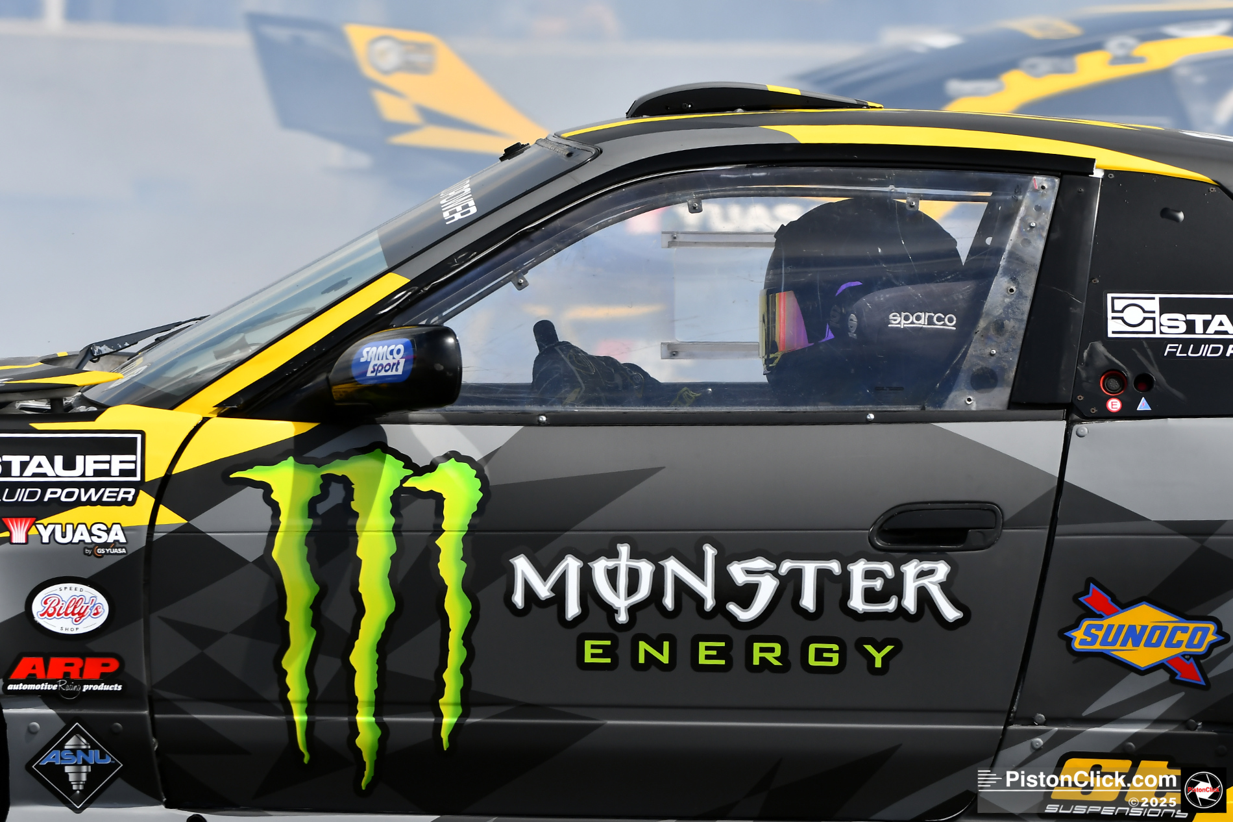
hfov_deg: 6.9
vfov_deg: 4.6
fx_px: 10273
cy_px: 411
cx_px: 616
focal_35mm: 300
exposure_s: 1/500
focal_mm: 200
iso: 200
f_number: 5.6
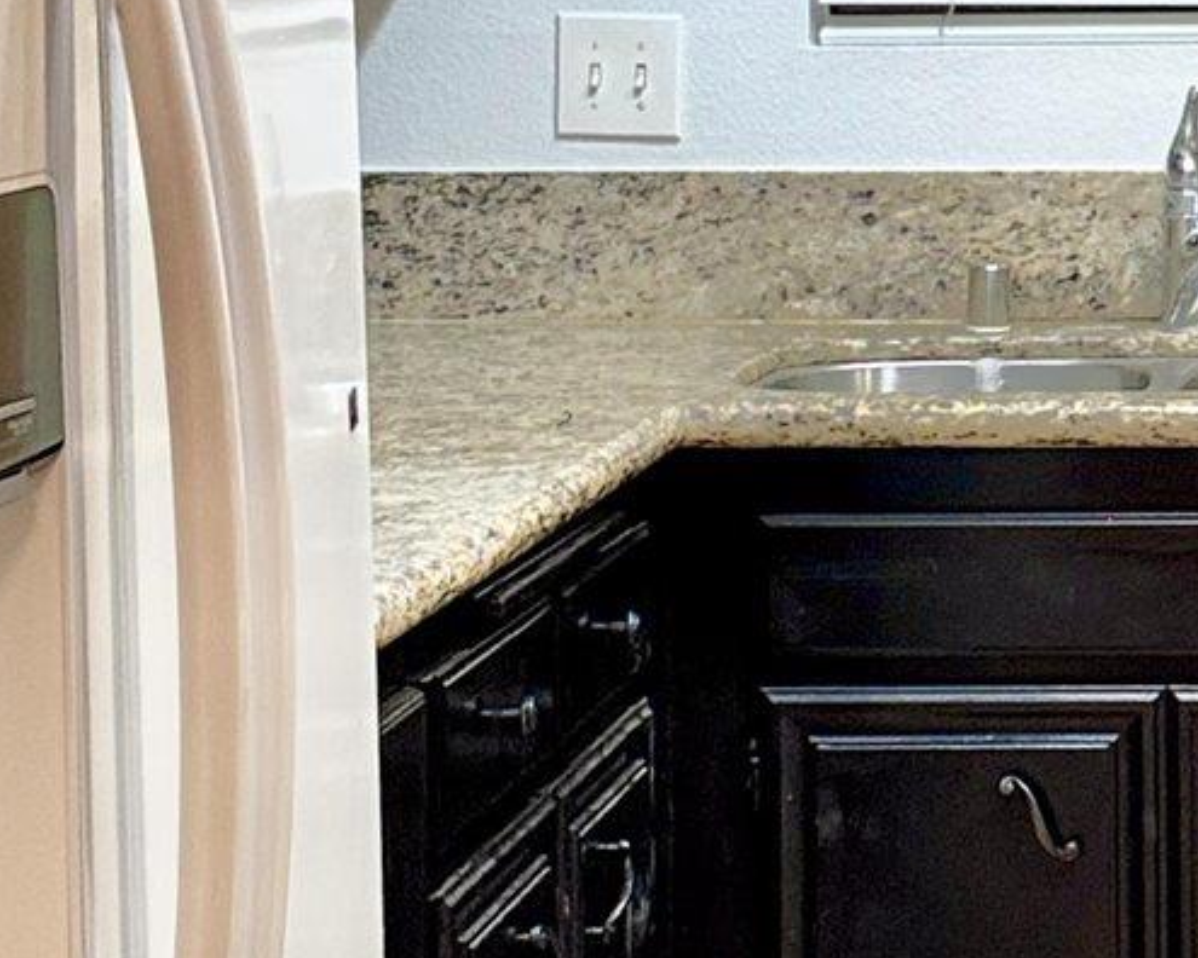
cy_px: 365
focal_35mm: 109
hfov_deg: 16.8
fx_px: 3865
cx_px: 1488
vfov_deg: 14.1
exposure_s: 1/60
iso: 320
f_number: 1.78
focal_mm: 6.76
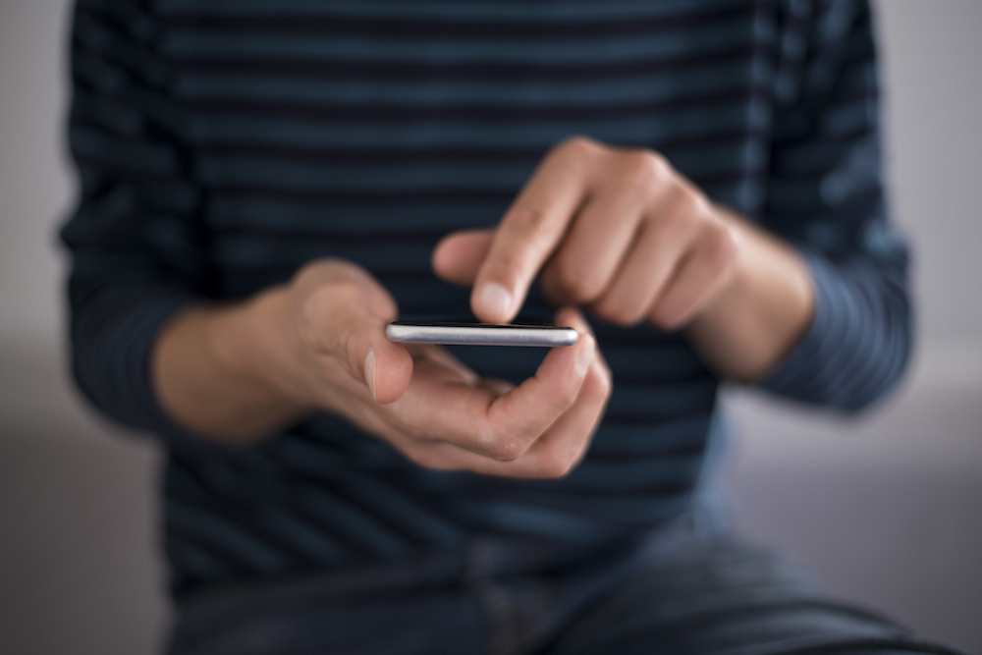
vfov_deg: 27.0
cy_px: 328
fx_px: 1364
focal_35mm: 50
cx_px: 491
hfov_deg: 39.6
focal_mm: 50
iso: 800
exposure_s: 1/200
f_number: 1.8
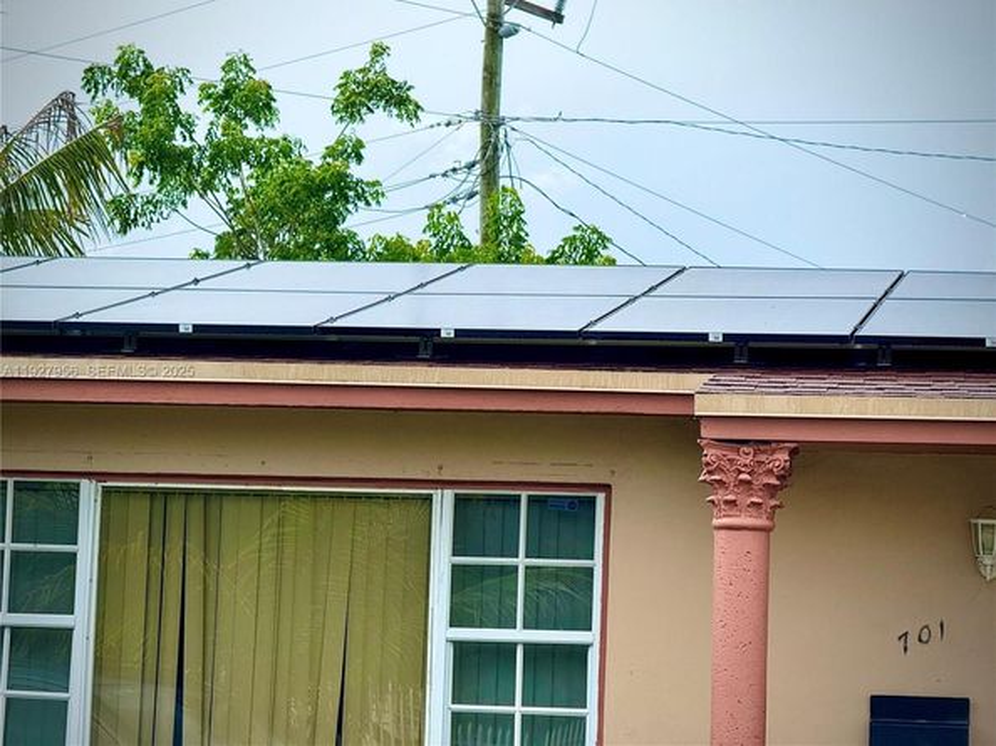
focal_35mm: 120
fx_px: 3451
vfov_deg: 12.3
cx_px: 498
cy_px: 373
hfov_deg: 16.4
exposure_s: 1/728
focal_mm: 15.66
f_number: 2.8
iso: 50
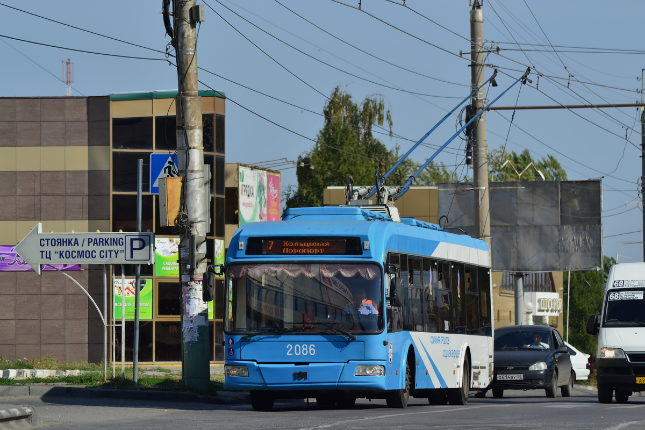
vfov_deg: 5.9
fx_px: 4165
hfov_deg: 8.9
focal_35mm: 232
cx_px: 322
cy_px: 215
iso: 200
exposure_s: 1/1000
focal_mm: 155
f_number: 8
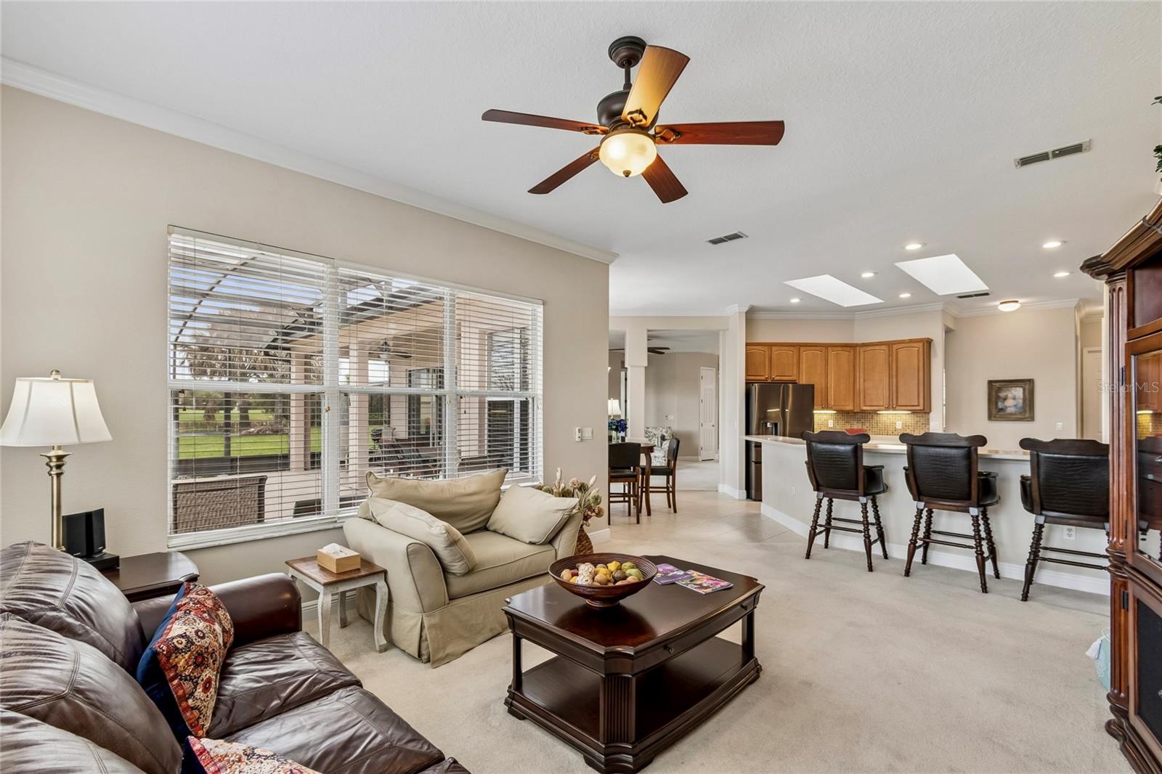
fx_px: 484
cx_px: 581
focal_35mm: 15
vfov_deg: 77.3
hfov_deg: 100.4
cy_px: 387
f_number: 7.1
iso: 100
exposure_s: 1/15
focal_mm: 10
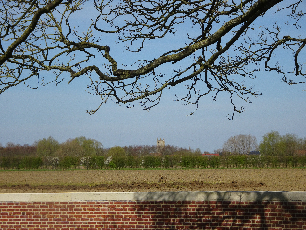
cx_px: 153
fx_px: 1052
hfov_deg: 16.6
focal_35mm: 119
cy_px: 115
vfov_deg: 12.5
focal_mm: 20.29
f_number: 5.6
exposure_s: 1/800
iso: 80
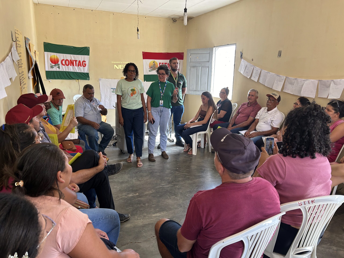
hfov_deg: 67.3
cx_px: 172
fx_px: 258
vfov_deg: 53.1
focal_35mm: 26
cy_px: 129
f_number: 1.5
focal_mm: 5.7
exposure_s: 1/121
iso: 100
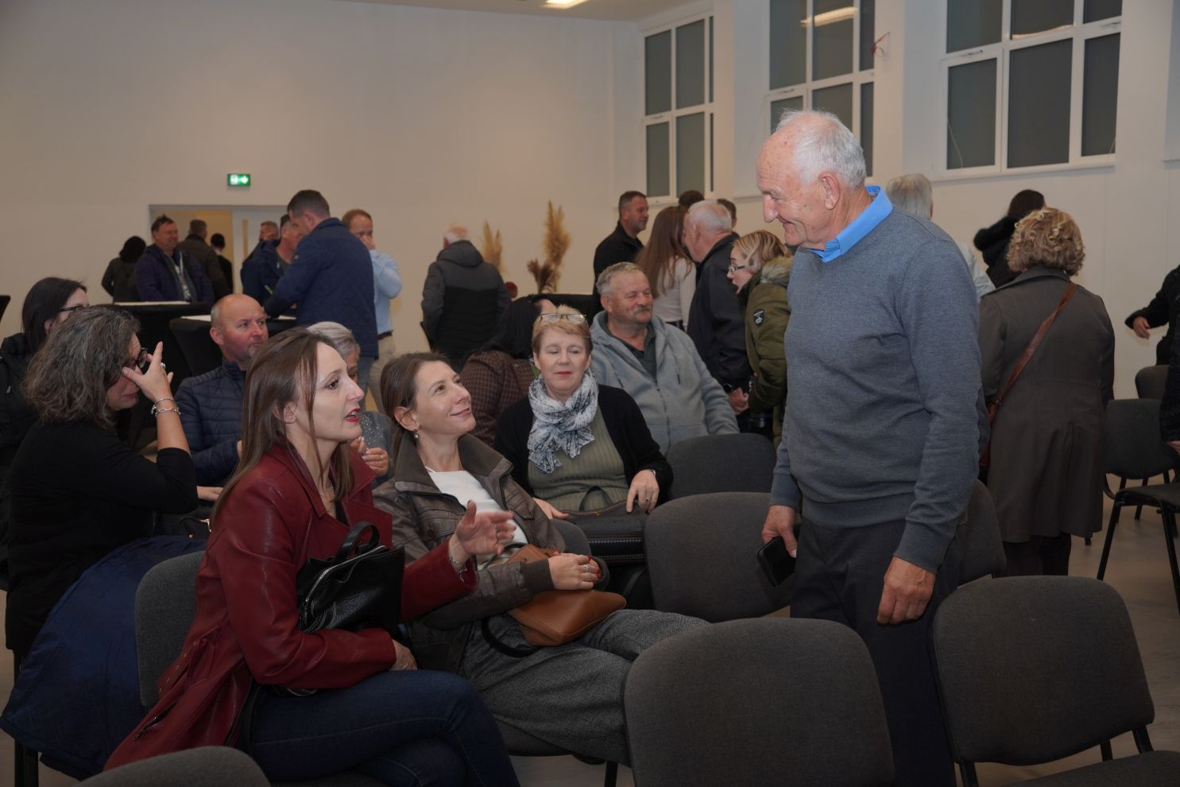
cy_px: 394
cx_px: 590
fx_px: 1327
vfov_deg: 33.0
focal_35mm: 40
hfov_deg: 47.9
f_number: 4
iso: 250
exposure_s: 1/200
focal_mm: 27
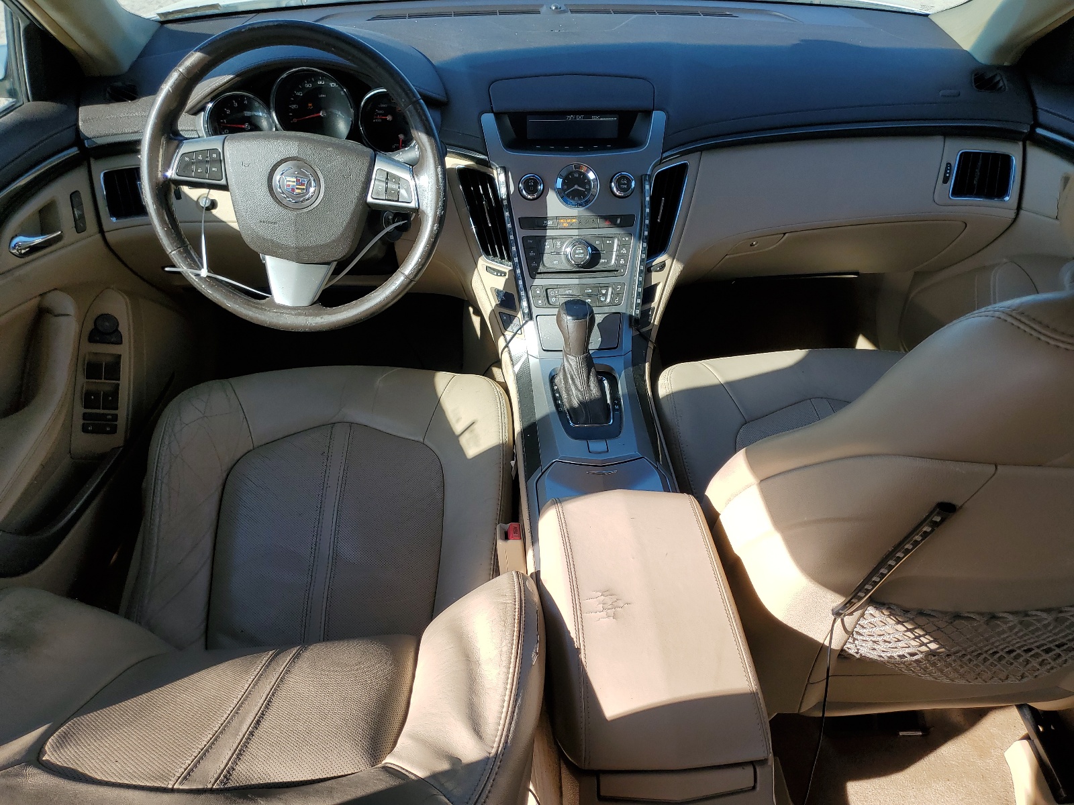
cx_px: 537
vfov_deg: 53.1
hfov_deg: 67.3
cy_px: 402
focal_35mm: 26
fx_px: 807
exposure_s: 1/1000
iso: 50
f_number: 1.5
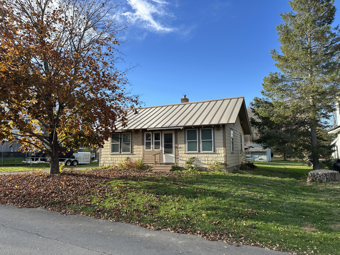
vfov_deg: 56.8
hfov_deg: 71.6
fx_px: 236
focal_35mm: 24
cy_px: 128
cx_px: 170
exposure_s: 1/1562
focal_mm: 6.86
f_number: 1.78
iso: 80
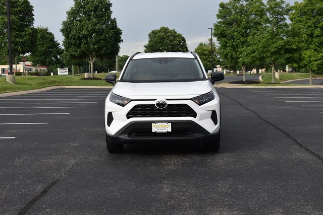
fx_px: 538
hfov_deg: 33.4
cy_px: 108
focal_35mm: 60
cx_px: 162
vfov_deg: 22.6
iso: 200
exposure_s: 1/250
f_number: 7.1
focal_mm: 40
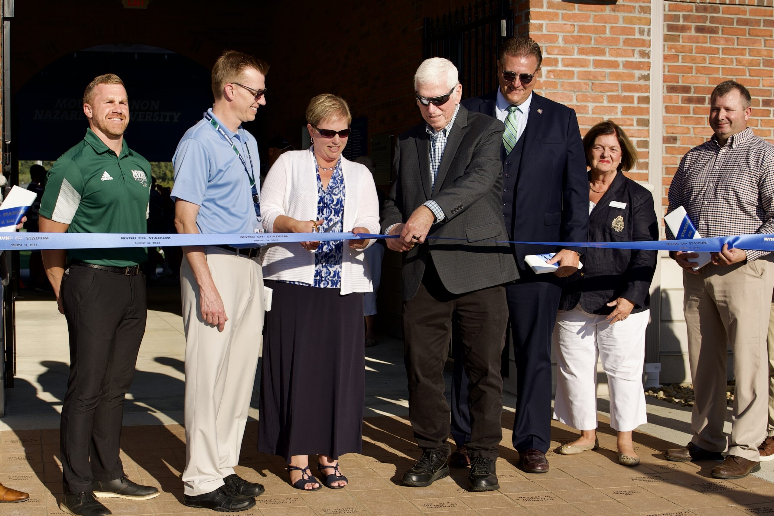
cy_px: 258
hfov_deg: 60.3
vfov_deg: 42.3
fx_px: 666
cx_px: 387
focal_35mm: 31
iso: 100
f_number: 4.5
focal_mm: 31
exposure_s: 1/1250
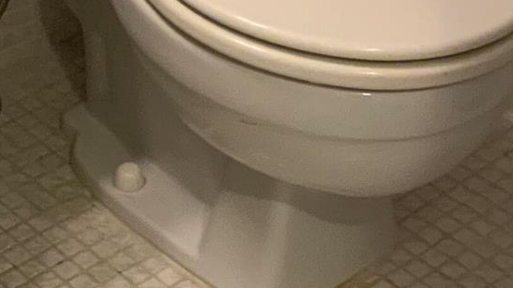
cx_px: 78
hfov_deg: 18.1
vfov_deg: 10.3
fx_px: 1591
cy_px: 208
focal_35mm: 117
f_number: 1.8
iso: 160
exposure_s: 1/60
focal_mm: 3
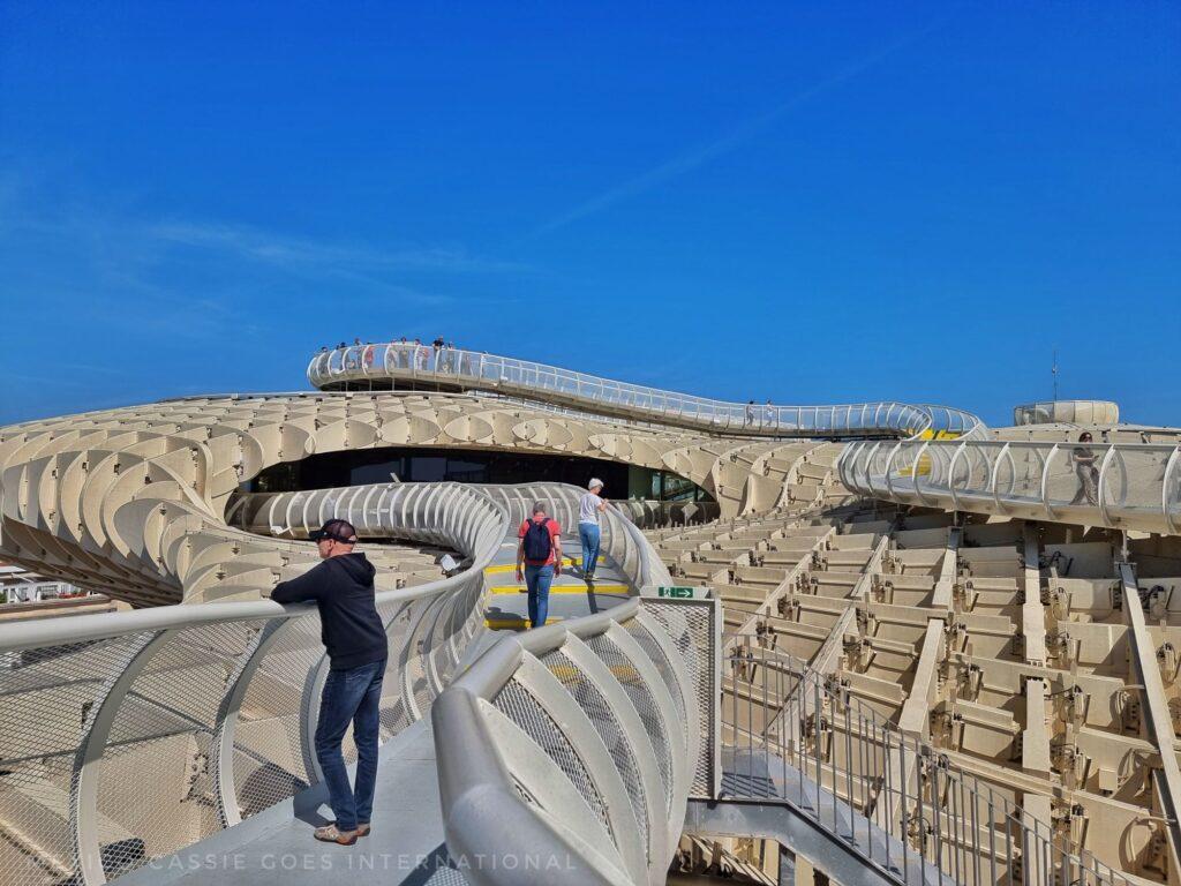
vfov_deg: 56.8
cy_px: 443
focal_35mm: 24
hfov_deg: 71.6
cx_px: 590
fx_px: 819
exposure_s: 1/2168
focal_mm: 6.7
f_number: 1.8
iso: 50
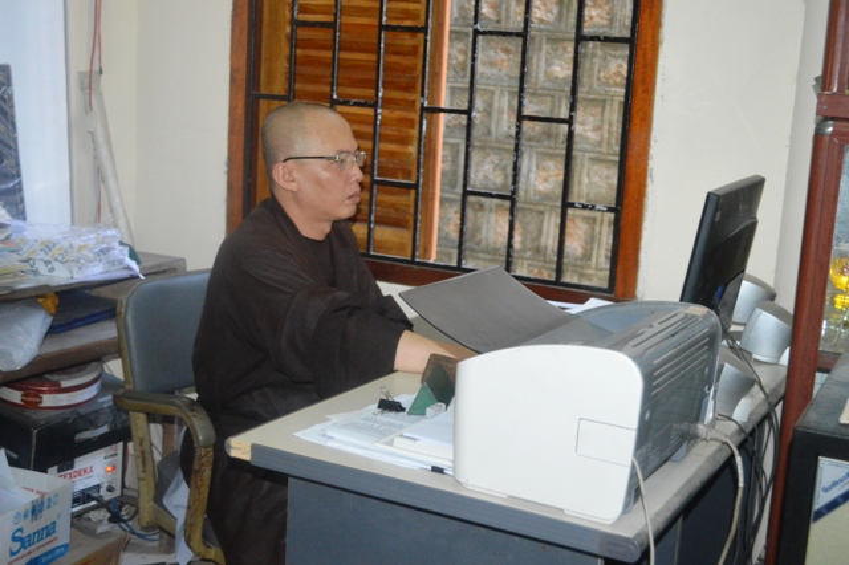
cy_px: 282
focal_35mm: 48
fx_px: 1131
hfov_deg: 41.1
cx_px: 424
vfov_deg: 28.0
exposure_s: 1/60
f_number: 4.8
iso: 2200
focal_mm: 32
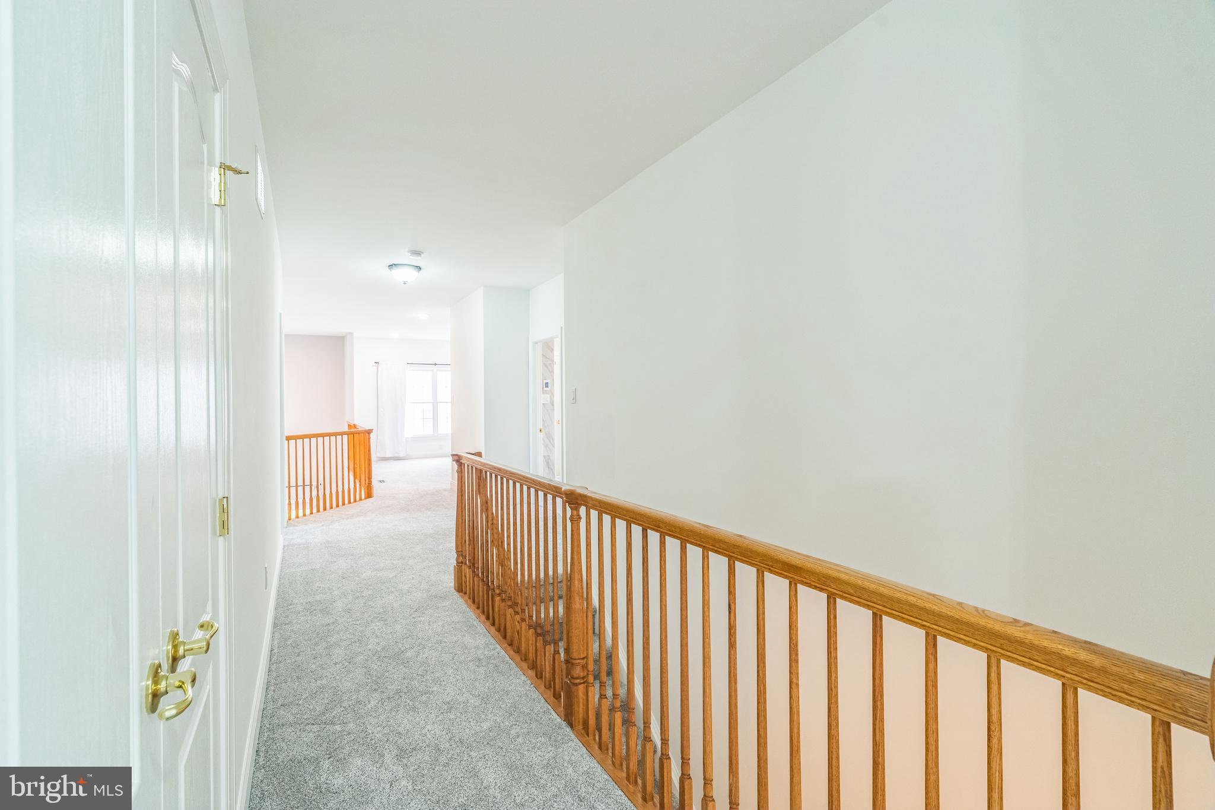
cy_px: 405
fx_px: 540
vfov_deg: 73.7
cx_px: 608
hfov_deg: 96.7
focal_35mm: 16
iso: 1000
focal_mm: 16
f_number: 7.1
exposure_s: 1/6
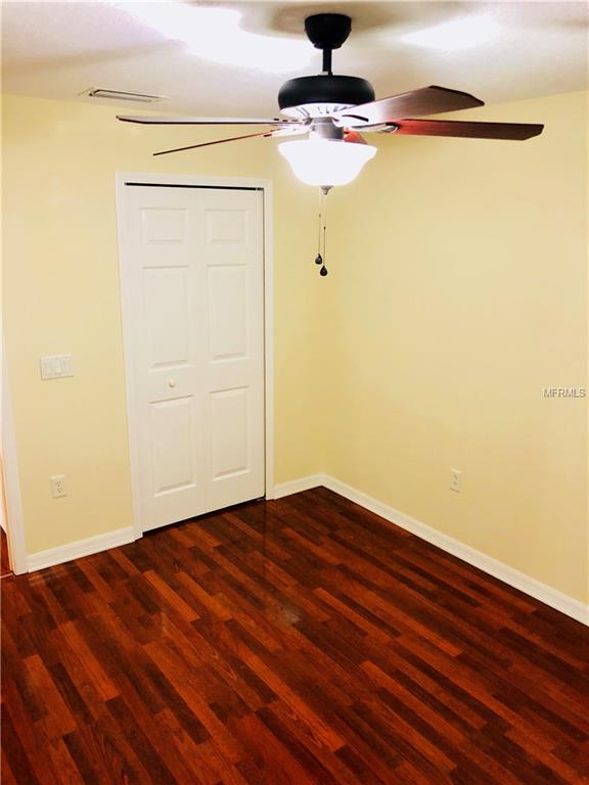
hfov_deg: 49.7
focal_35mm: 28
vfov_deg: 63.4
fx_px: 635
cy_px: 392
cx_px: 294
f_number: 1.8
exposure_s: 1/15
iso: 80
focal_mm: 4
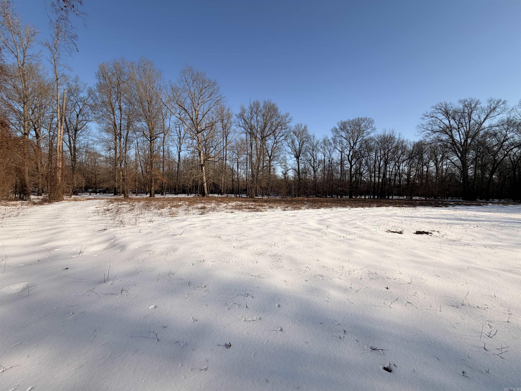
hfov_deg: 102.1
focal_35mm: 14
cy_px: 196
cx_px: 260
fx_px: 211
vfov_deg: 85.7
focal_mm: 2.22
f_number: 2.2
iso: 20
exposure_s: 1/1145
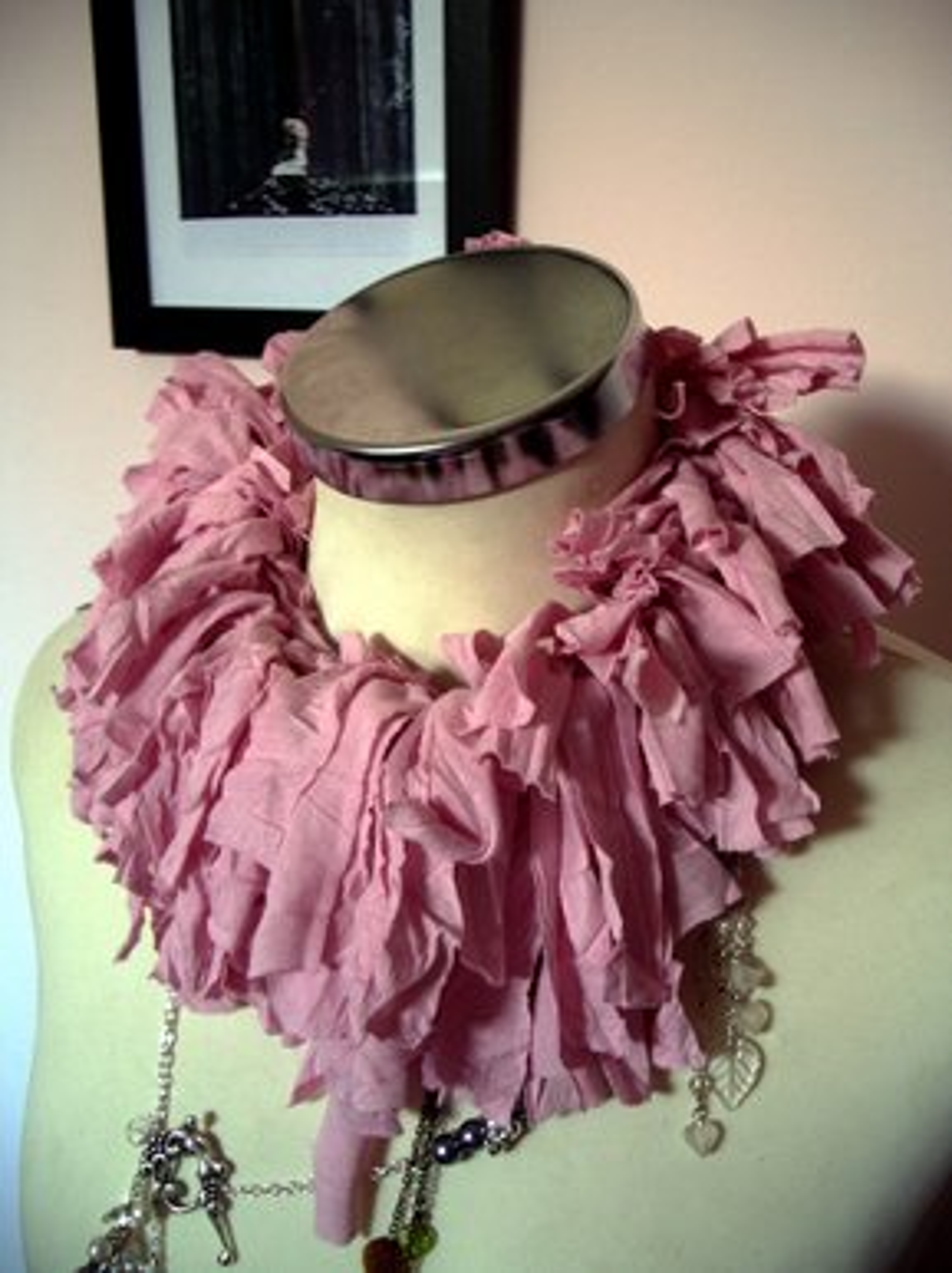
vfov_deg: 52.7
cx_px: 476
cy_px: 636
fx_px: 1285
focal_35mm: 35
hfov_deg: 40.7
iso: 100
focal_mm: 5.8
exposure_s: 1/4
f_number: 2.6
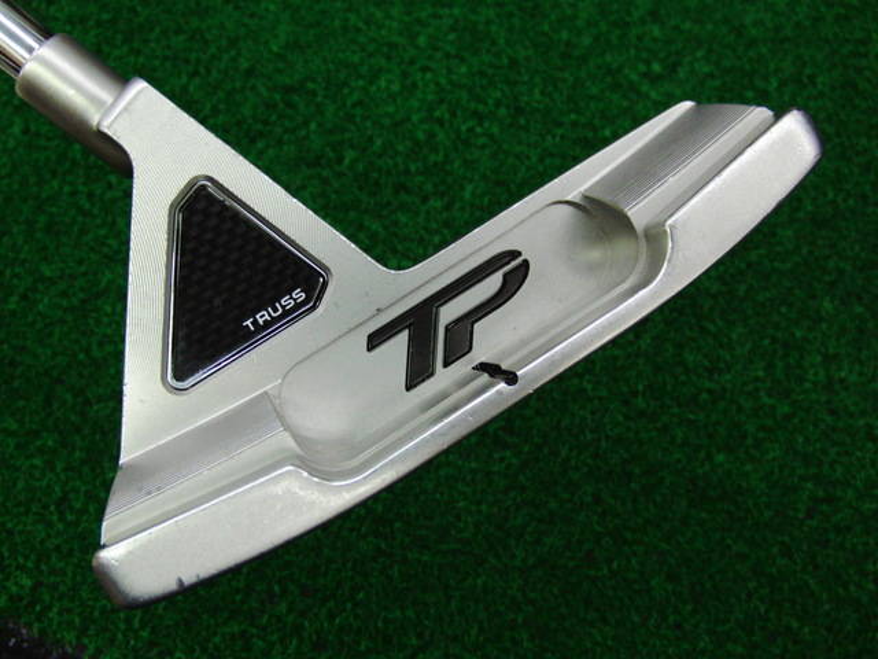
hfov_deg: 50.1
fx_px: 938
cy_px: 330
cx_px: 439
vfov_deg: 38.7
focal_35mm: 37
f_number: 3.6
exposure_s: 1/80
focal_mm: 6.42
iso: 400
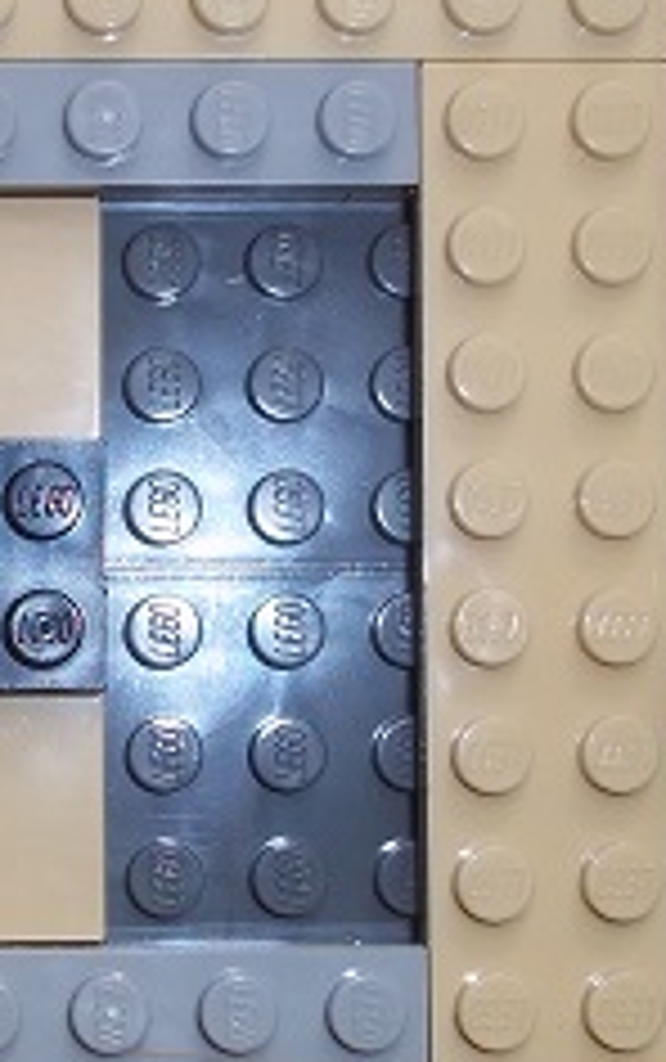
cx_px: -36
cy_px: 612
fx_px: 2810
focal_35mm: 97
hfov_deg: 13.3
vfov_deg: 21.4
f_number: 3.1
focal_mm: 6.5
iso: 80
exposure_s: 1/30
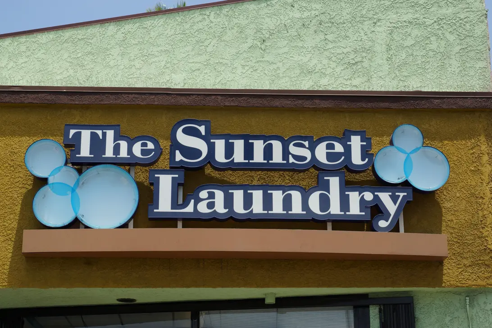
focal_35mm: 75
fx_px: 1025
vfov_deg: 18.2
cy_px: 164
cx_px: 246
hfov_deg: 27.0
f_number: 11
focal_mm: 50
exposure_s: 1/125
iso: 100
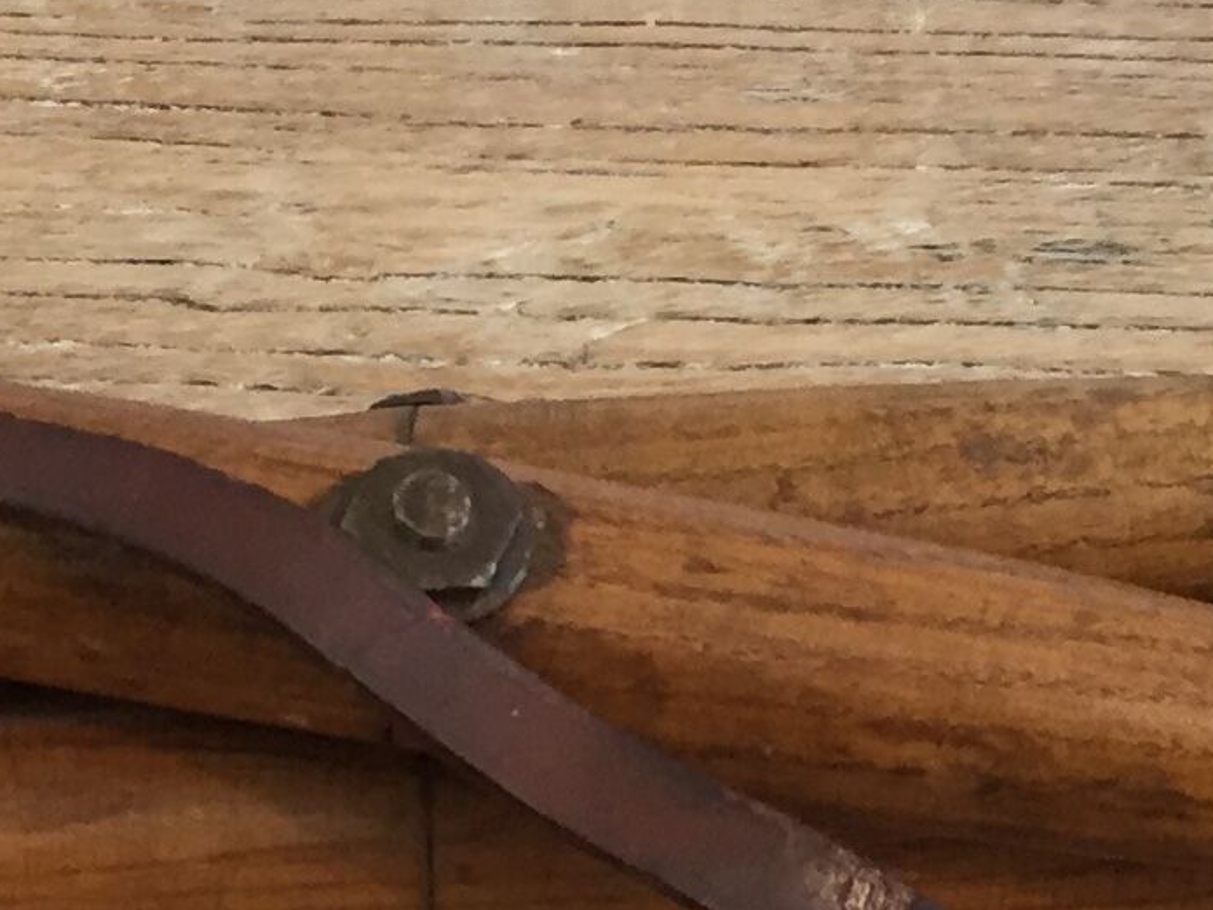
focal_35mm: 136
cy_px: 675
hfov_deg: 14.5
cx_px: 371
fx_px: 4766
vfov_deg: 10.9
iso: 125
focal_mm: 4.15
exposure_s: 1/33
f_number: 2.2
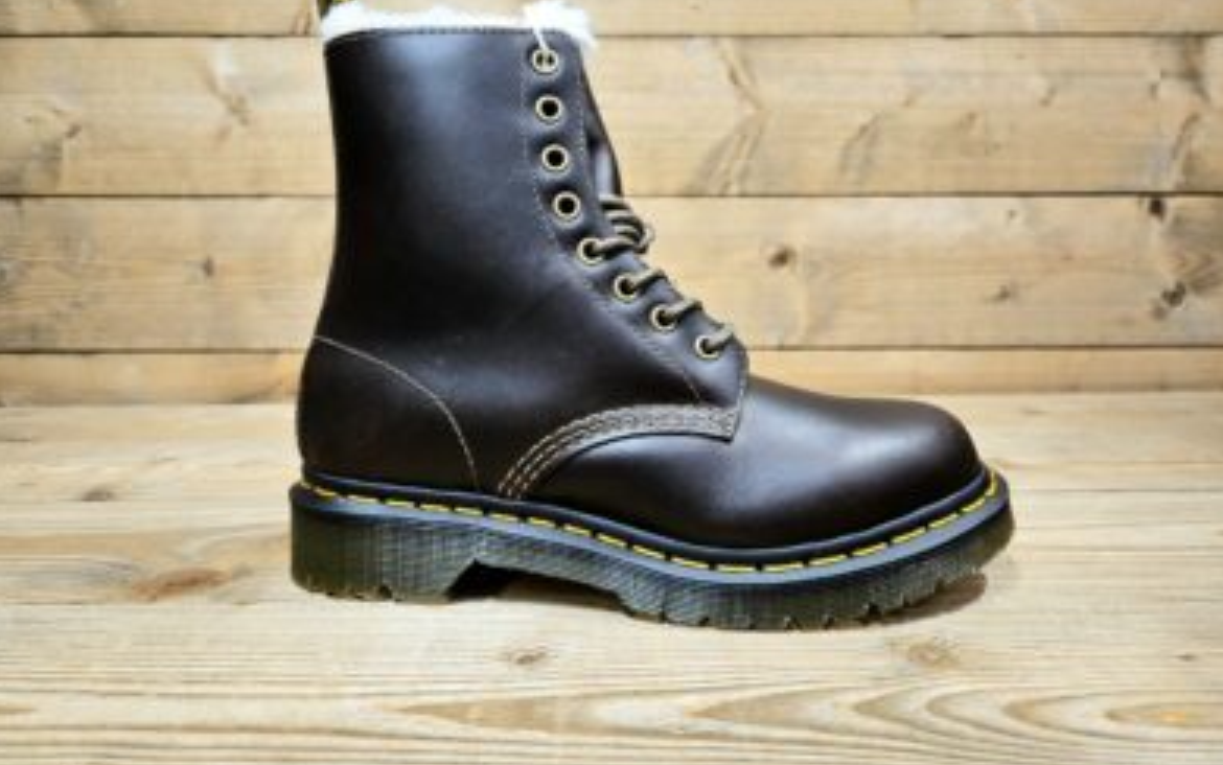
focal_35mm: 25
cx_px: 608
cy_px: 329
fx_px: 834
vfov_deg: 49.2
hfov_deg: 72.5
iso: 80
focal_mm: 5.4
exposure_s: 1/100
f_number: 1.8
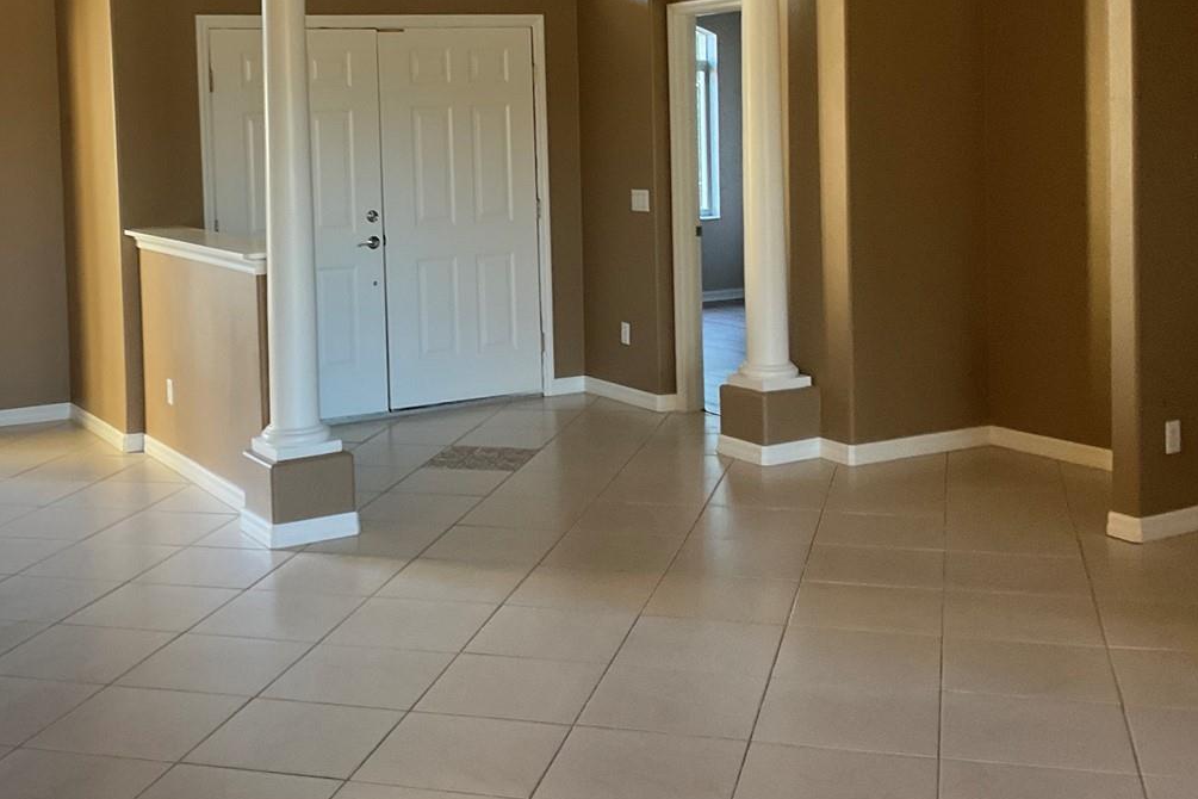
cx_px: 476
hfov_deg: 40.9
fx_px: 1597
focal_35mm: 48
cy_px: 197
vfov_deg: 27.7
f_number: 1.8
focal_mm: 3
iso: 125
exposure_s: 1/60
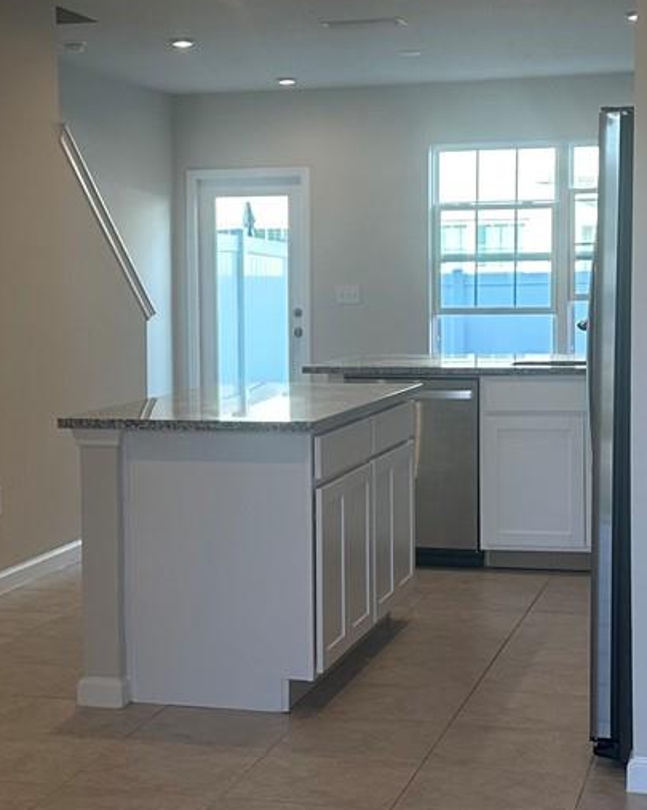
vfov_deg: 25.7
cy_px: 399
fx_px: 1773
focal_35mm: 74
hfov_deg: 20.6
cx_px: 241
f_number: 1.78
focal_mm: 6.86
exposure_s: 1/170
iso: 80
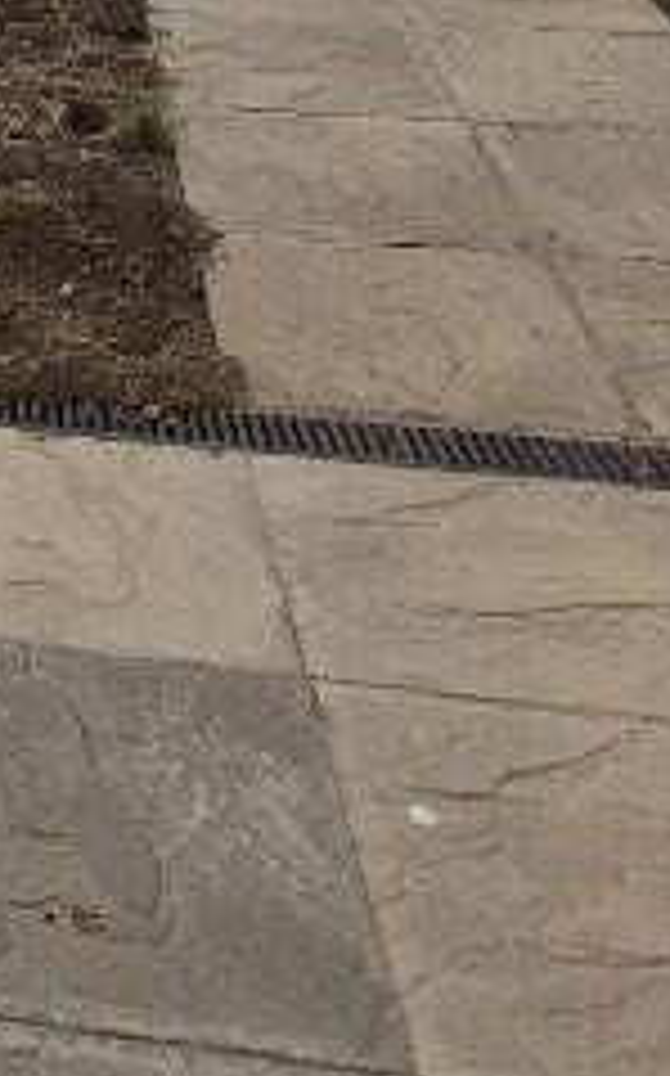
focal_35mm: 59
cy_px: -185
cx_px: -459
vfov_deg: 30.0
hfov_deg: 18.3
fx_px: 1727
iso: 50
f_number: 2.2
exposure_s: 1/4096
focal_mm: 2.2
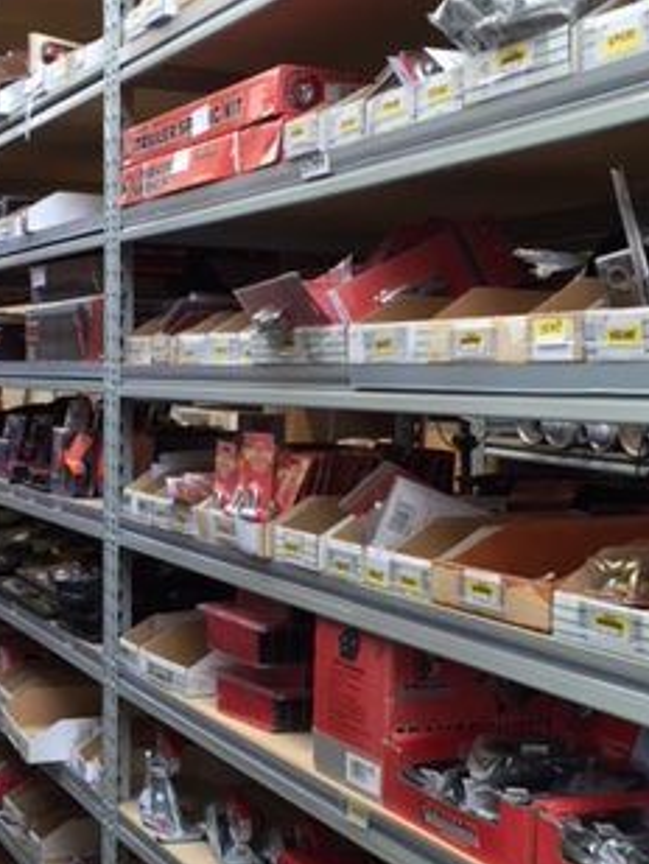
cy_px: 534
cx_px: 294
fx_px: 1499
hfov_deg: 24.4
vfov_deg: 32.0
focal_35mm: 60
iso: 80
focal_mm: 4.15
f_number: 2.2
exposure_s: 1/33
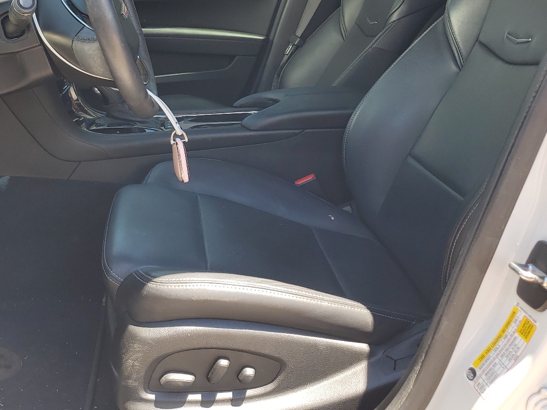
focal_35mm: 39
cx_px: 194
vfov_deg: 36.3
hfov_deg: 47.3
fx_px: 616
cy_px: 124
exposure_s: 1/370
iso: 50
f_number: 1.5
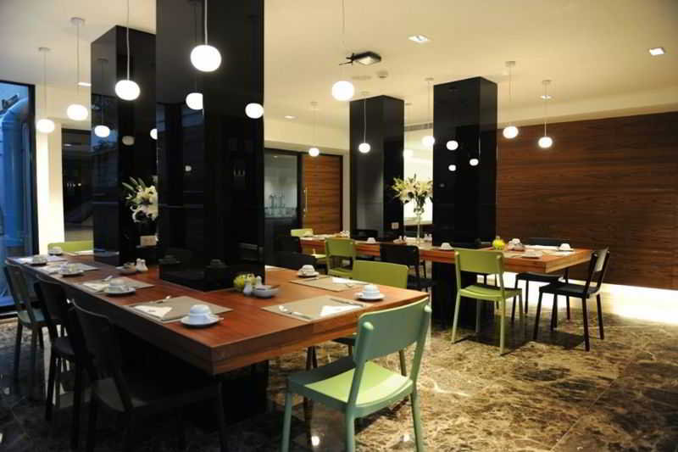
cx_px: 339
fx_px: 452
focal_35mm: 24
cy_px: 226
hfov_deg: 73.8
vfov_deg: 53.1
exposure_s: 1/40
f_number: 2.8
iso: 800
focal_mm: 24
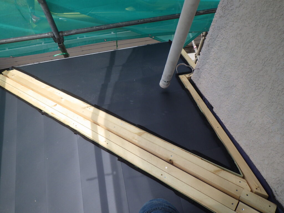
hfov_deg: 63.4
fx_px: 230
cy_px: 106
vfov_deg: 49.7
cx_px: 142
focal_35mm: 28
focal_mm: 5
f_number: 4.2
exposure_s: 1/640
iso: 125
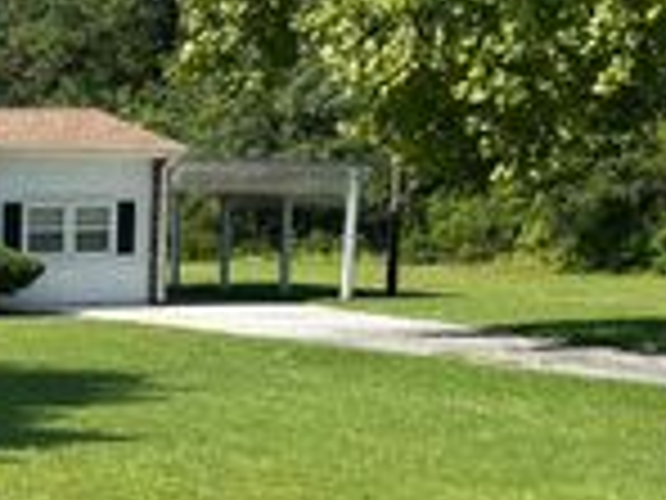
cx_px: -90
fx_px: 1693
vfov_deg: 16.5
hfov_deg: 21.0
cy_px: 480
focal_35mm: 88
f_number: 1.5
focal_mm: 5.7
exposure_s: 1/2915
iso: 50
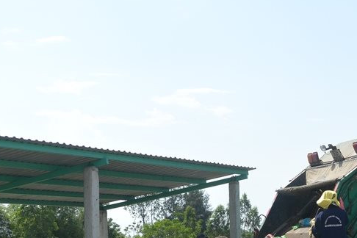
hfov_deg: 26.0
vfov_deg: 18.1
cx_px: 356
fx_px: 734
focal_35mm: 74
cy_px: 216
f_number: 5
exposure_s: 1/800
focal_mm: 13.6
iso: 160
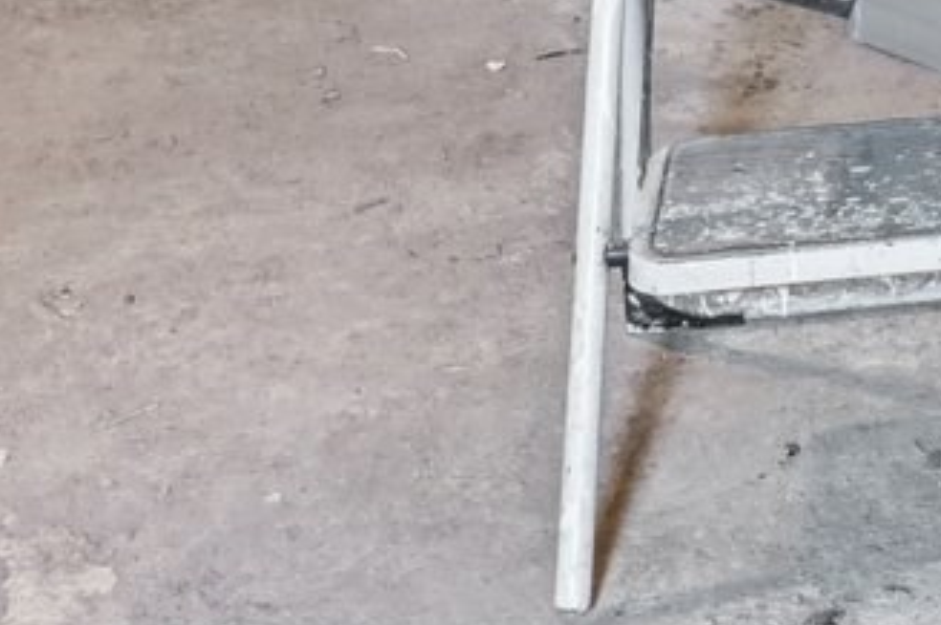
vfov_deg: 11.4
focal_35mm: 100
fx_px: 2611
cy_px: -867
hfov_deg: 17.7
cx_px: 1512
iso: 400
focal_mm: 16
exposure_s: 1/3.33
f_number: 8
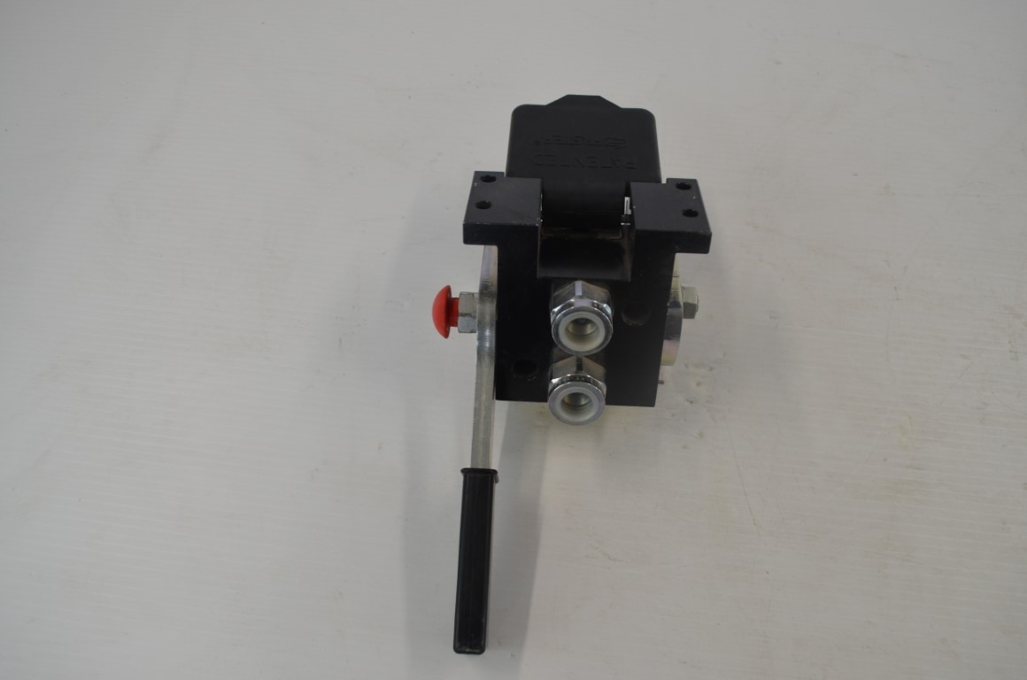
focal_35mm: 30
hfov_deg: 62.0
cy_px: 340
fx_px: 854
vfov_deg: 43.4
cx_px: 514
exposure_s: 1/125
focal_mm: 20
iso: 400
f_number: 5.6
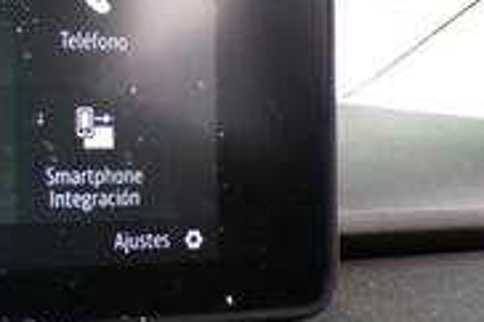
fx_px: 887
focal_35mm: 66
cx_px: -117
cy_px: 109
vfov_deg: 20.5
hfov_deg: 26.6
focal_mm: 4.3
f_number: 3
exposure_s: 1/25
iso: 200
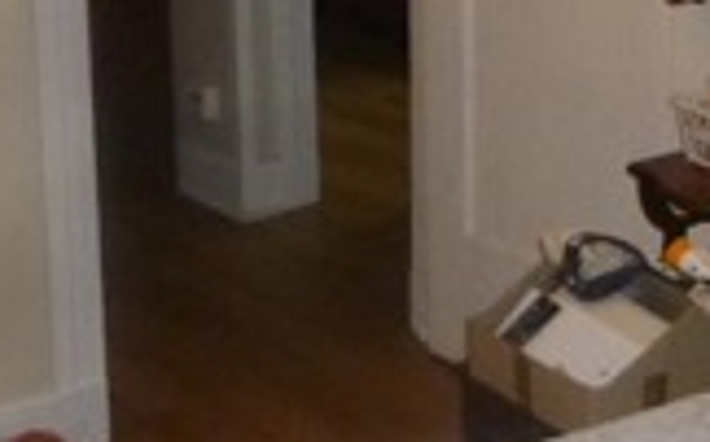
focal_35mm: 105
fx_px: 2030
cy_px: -9
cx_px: 79
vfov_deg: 12.3
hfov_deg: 19.5
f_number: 3.1
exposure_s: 1/60
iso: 400
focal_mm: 4.5
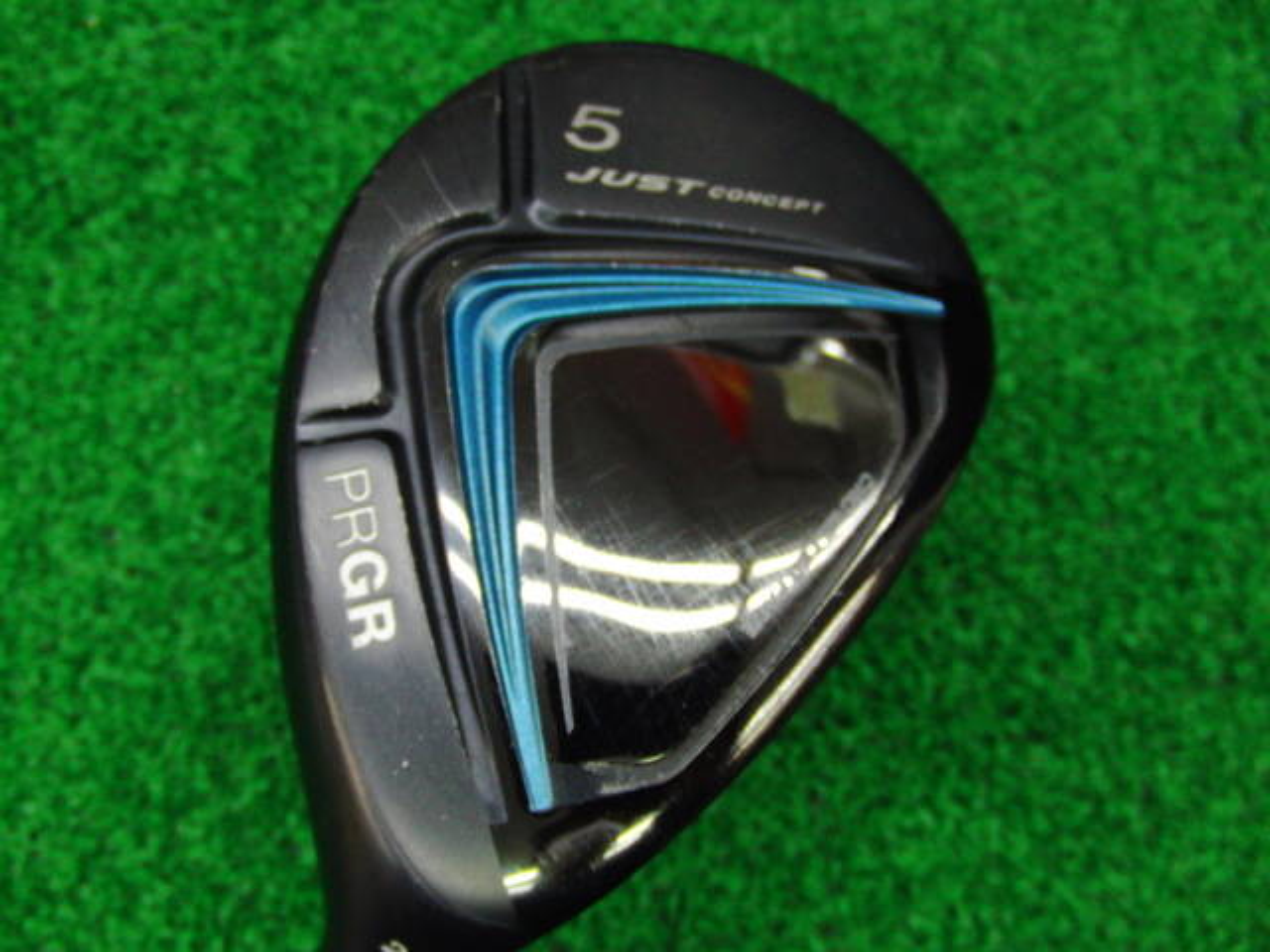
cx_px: 635
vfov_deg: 38.7
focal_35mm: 37
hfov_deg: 50.1
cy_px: 476
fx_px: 1357
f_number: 3.6
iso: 400
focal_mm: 6.42
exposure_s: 1/40
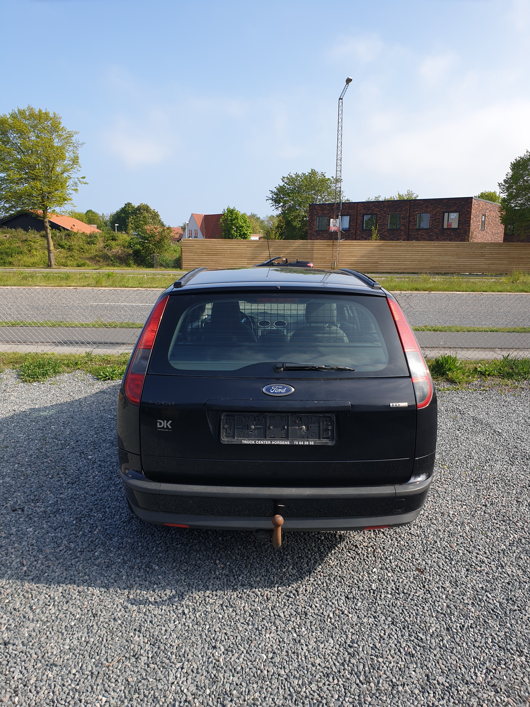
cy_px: 354
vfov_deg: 67.3
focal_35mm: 26
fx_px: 531
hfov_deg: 53.1
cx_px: 265
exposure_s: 1/952
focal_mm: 4.3
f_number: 2.4
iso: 50
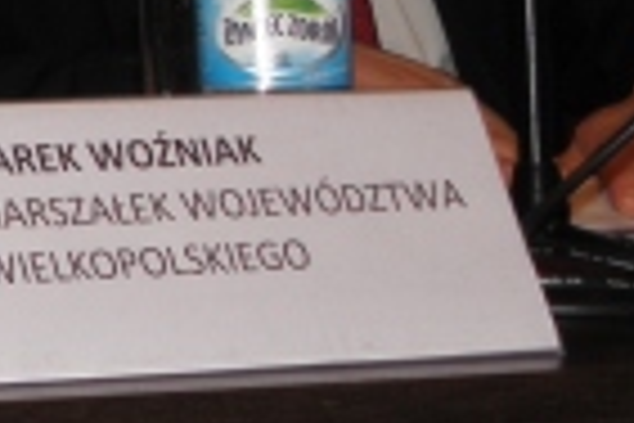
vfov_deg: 5.3
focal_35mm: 259
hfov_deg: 7.6
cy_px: -189
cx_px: -688
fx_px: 4561
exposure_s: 1/60
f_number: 3.6
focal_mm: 9.93
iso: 100
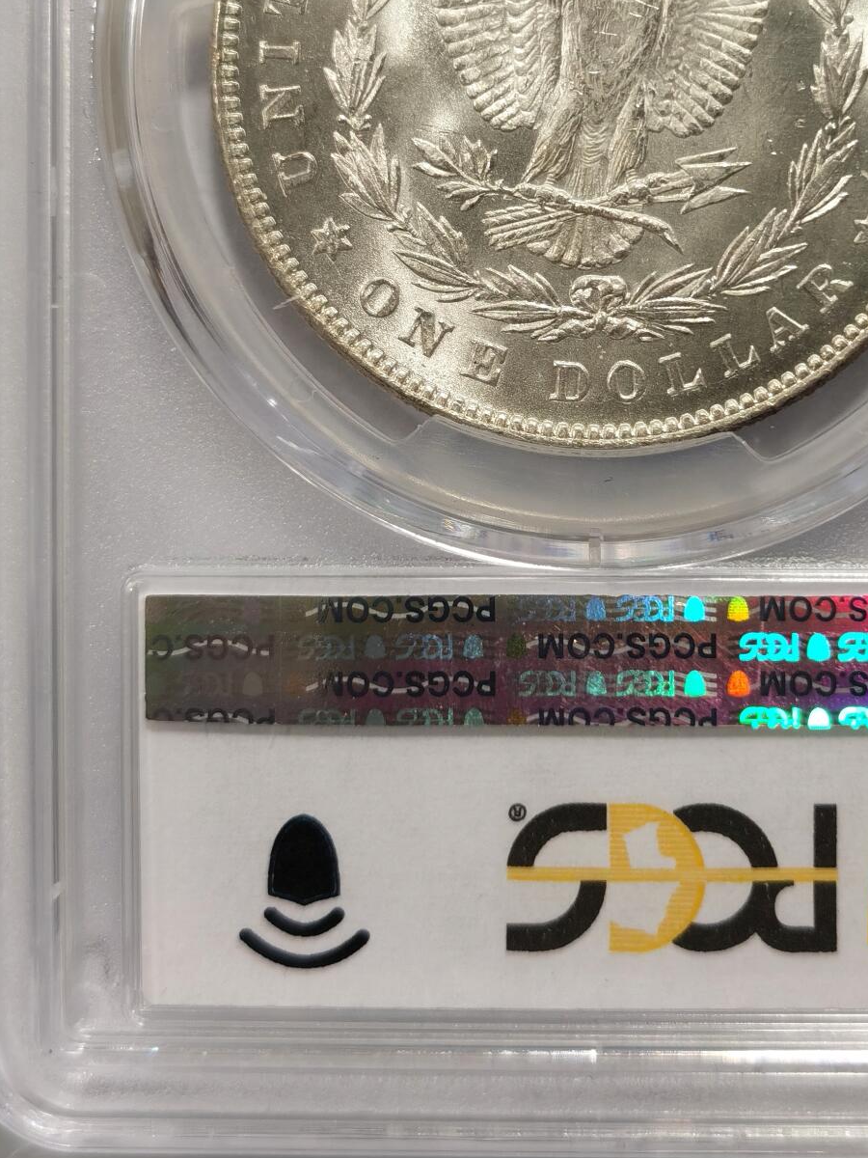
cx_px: 602
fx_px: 2708
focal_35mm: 81
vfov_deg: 23.9
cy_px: 304
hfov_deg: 18.1
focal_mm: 5.56
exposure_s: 1/100
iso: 80
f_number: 16
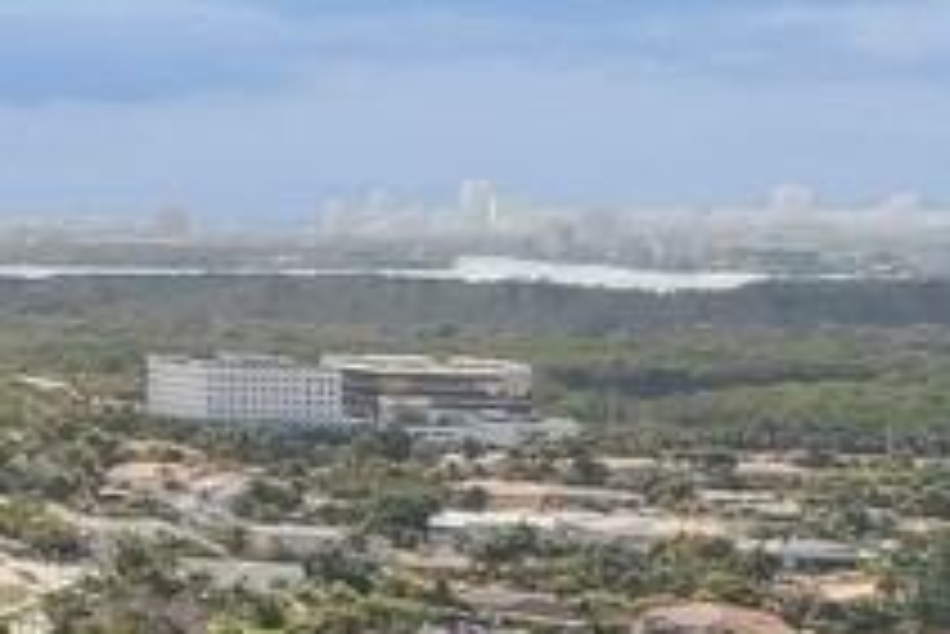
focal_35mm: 106
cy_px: 348
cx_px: -2530
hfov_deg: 9.1
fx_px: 2799
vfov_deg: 12.9
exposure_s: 1/125
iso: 250
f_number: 9
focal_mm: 14
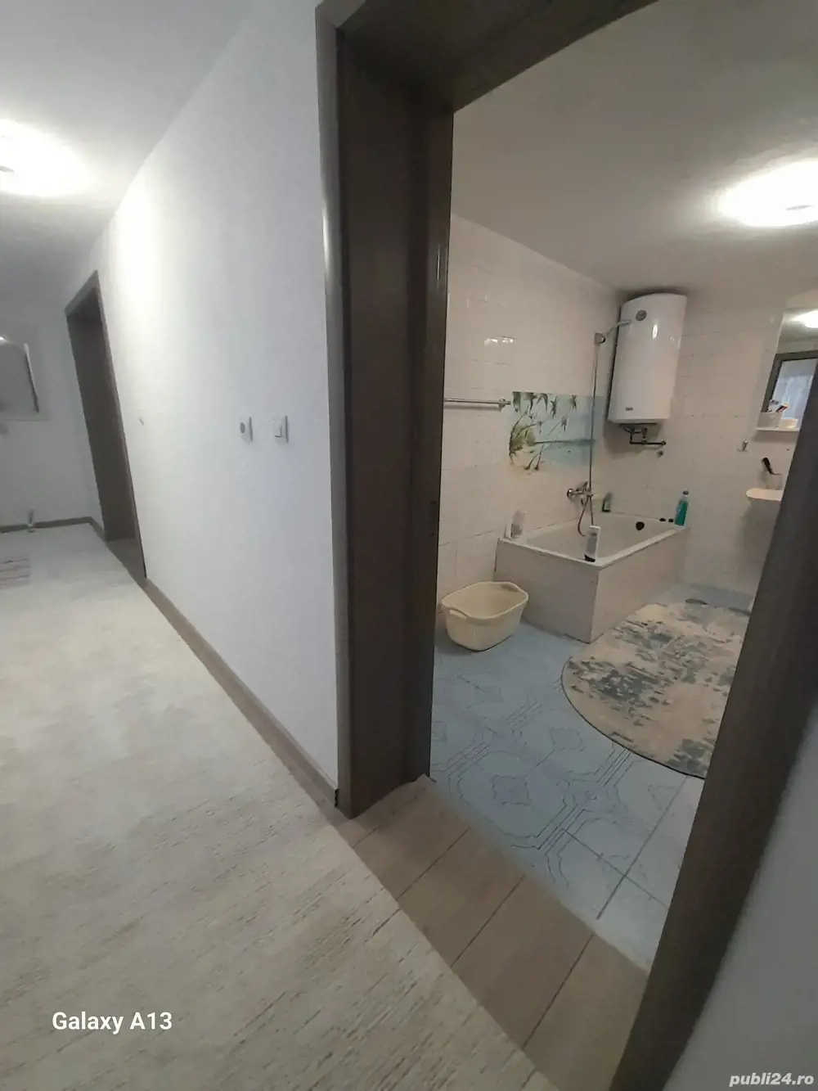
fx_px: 410
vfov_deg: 106.2
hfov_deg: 89.9
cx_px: 409
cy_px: 546
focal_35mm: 13
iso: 160
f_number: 2.2
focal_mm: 1.13
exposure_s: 1/50
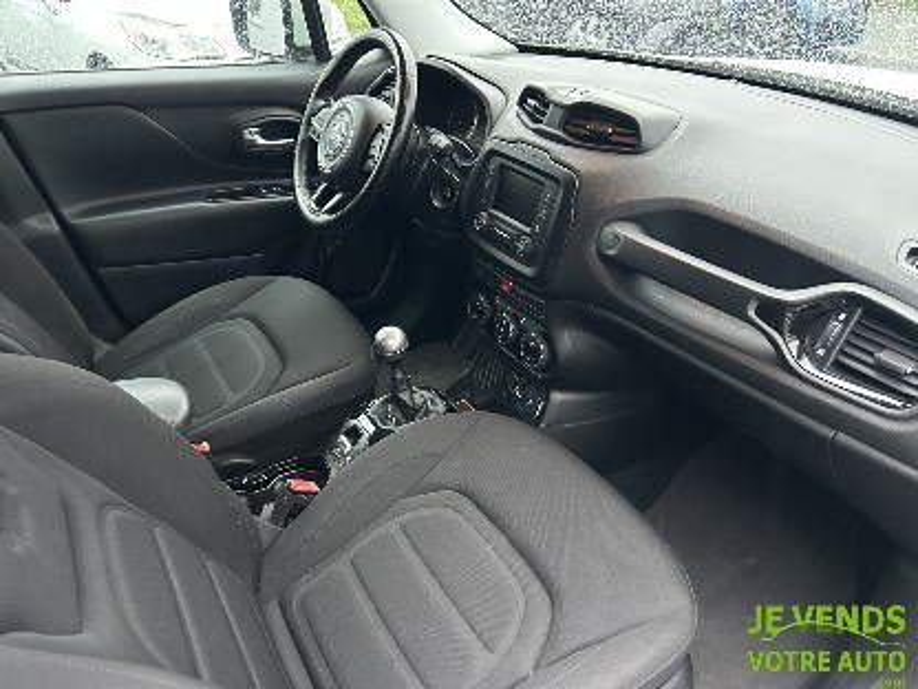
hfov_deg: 67.3
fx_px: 690
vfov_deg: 53.1
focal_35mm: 26
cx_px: 459
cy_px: 344
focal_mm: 5.7
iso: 500
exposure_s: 1/33
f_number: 1.5
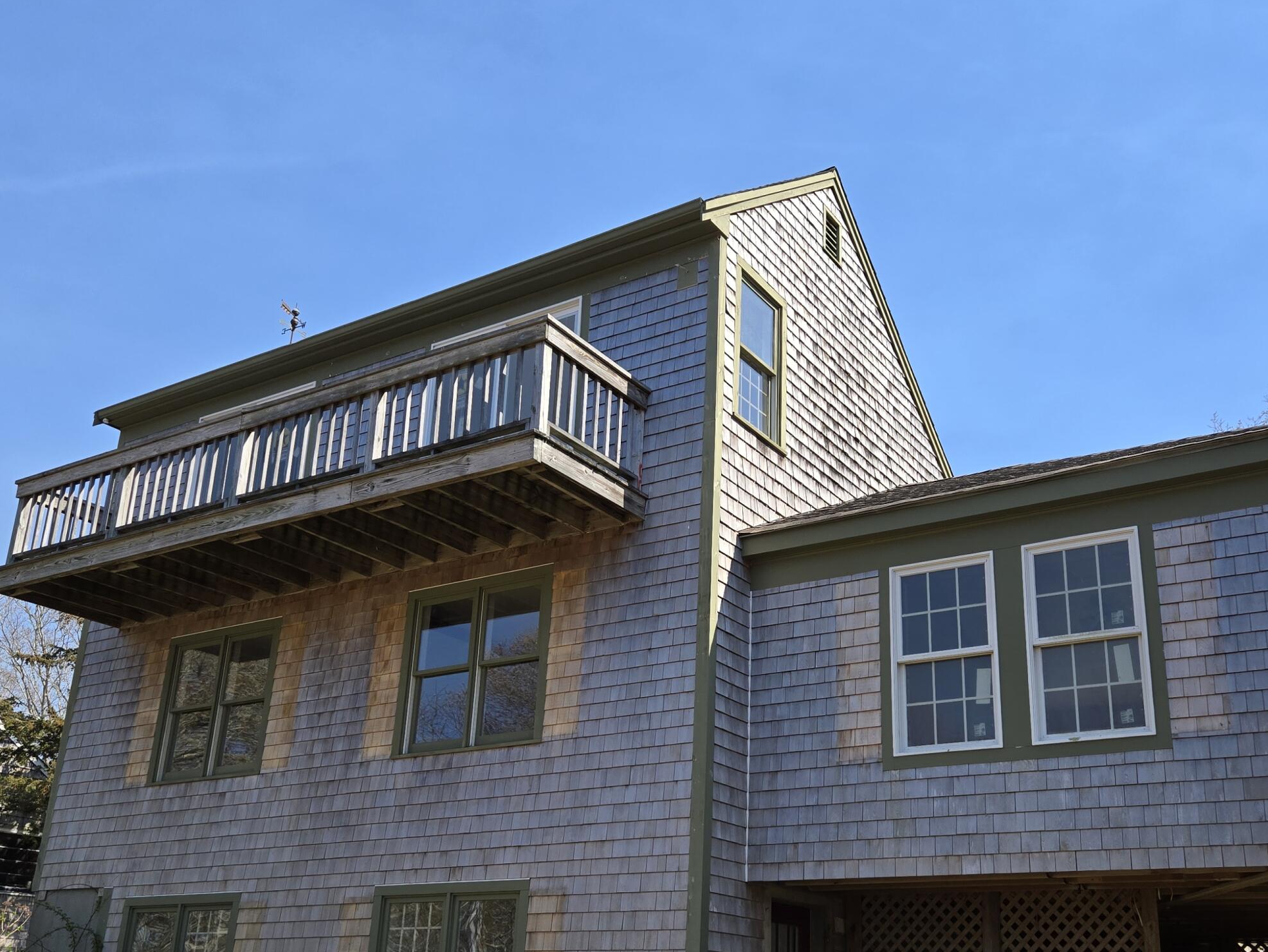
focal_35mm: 35
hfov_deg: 52.5
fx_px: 1282
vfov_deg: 40.5
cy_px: 575
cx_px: 717
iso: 64
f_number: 1.8
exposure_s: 1/2921
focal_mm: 5.4
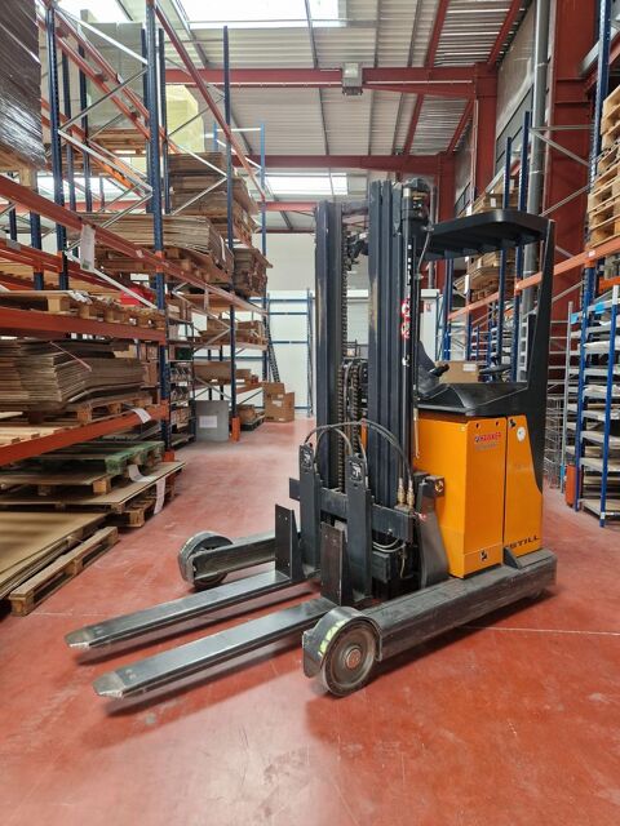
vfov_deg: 73.9
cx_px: 310
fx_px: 549
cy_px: 413
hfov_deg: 58.9
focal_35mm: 23
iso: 200
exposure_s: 1/100
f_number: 1.8
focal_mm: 5.4
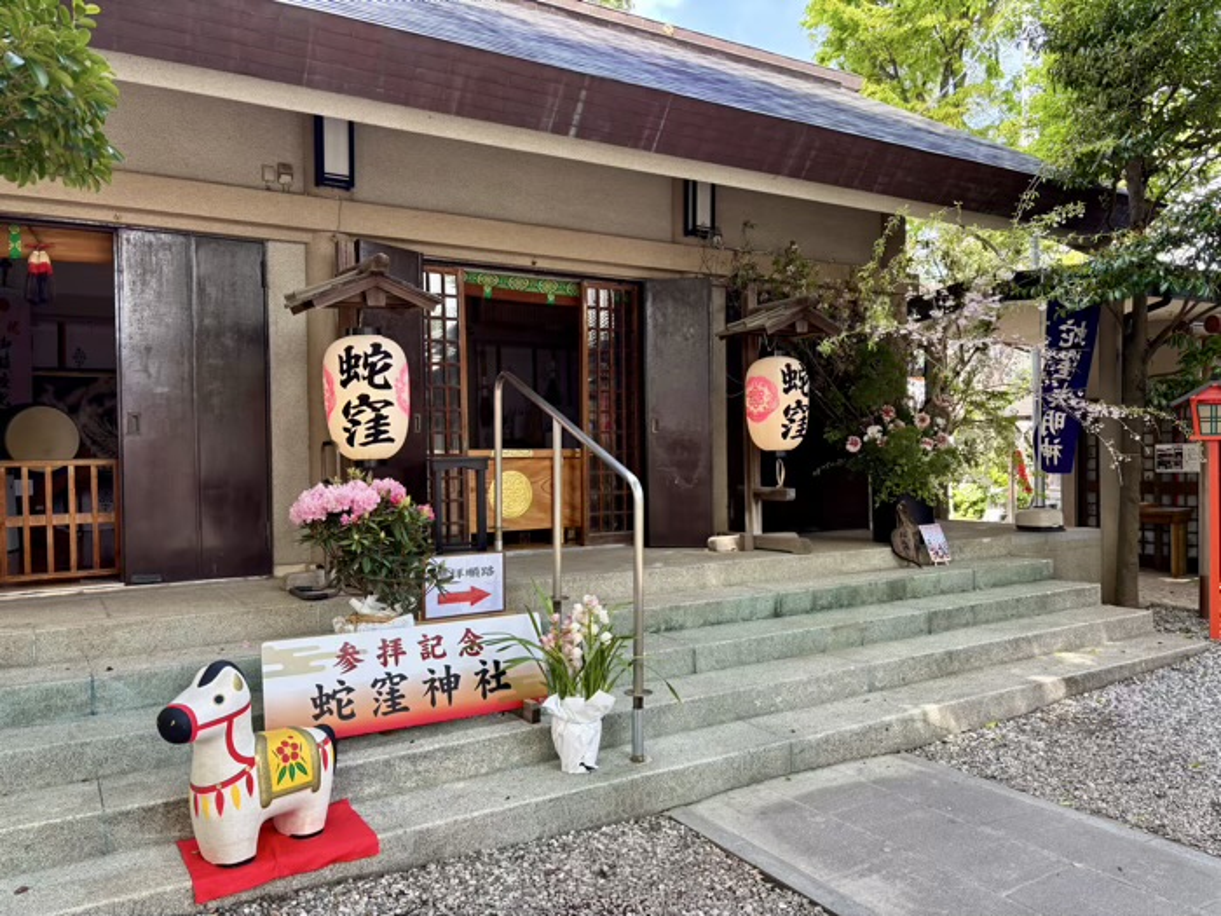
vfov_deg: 53.1
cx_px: 610
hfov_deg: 67.3
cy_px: 458
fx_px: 917
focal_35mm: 26
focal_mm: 5.96
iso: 40
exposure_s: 1/207
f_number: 1.6
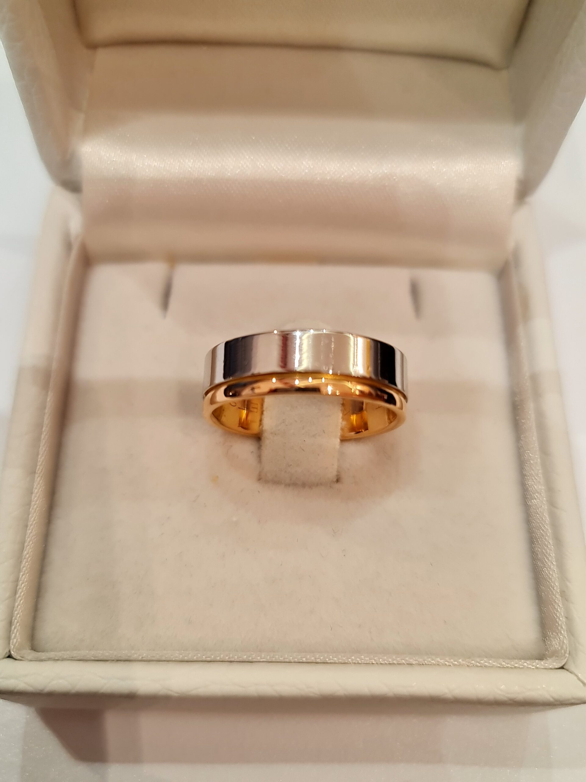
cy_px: 391
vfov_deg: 69.4
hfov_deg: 54.9
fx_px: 564
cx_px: 293
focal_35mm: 25
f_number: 1.8
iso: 100
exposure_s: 1/50
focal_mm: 7
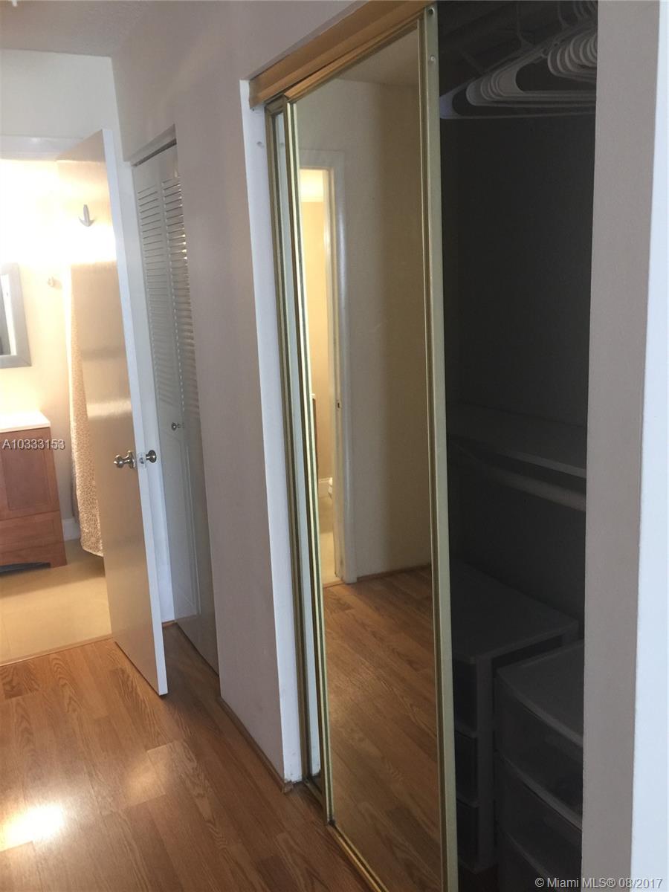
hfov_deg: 48.2
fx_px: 747
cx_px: 334
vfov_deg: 61.7
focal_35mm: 29
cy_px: 446
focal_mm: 4.15
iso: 64
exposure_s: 1/15
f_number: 2.2
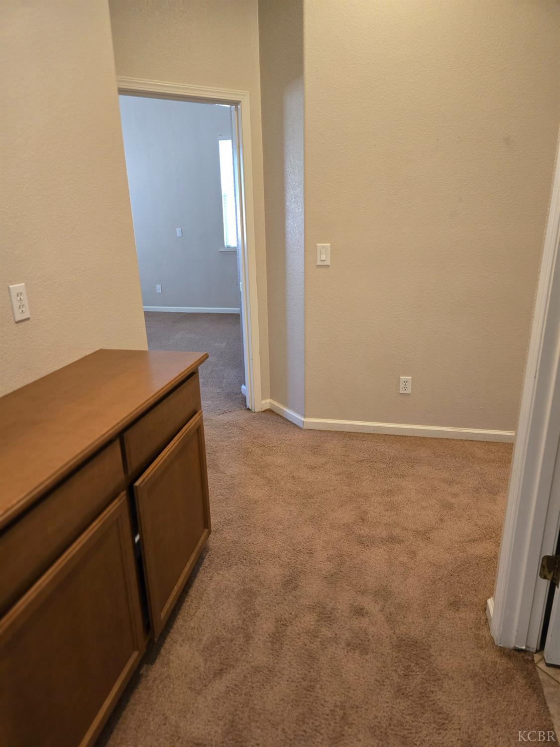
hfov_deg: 58.9
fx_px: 496
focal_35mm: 23
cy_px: 374
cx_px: 280
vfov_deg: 73.9
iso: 640
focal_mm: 5.4
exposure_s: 1/120
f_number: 1.8
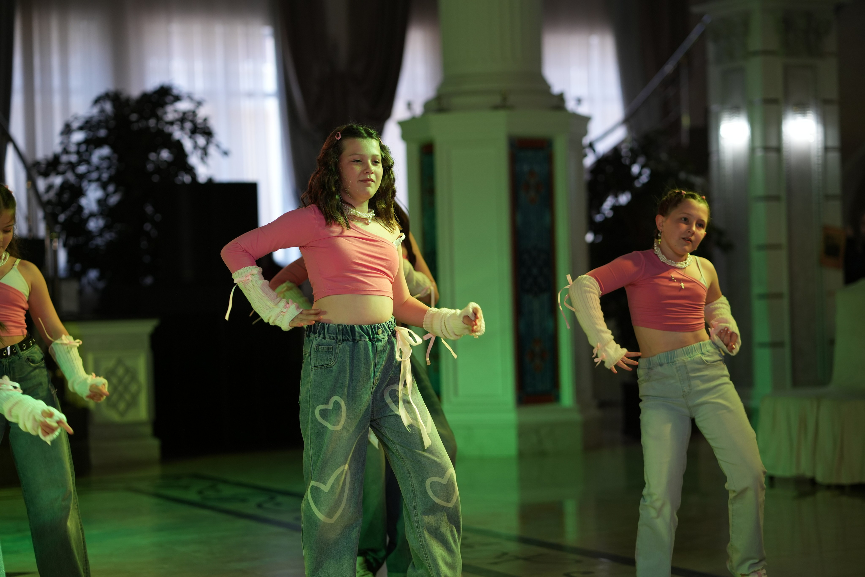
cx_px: 432
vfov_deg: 16.1
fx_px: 2042
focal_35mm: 85
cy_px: 288
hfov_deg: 23.9
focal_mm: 85
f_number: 2.2
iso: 800
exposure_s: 1/400
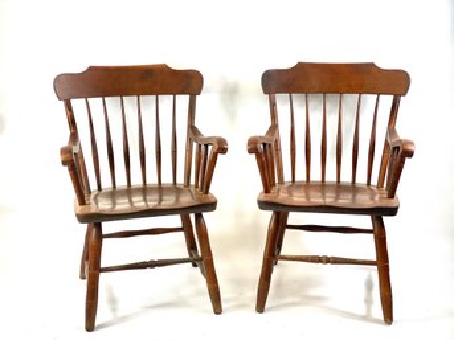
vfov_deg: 28.0
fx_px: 682
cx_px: 227
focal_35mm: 52
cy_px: 170
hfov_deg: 36.8
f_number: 2
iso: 50
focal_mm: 6
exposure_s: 1/120
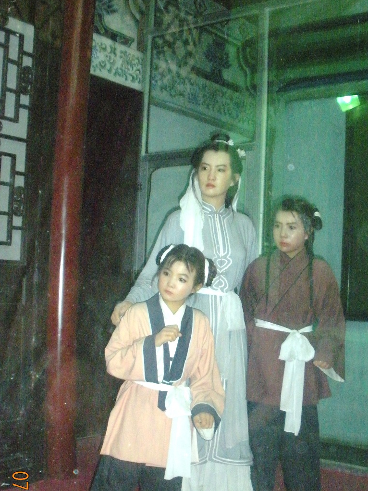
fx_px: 666
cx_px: 210
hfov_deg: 30.8
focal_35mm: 47
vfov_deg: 40.3
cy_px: 288
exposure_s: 1/60
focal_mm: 6.3
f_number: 3.5
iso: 800
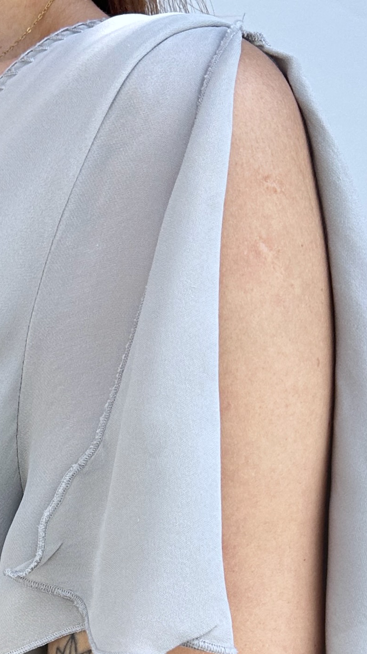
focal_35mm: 64
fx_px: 1108
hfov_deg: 17.2
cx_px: -168
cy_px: 763
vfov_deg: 28.9
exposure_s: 1/489
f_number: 1.78
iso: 80
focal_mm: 6.86
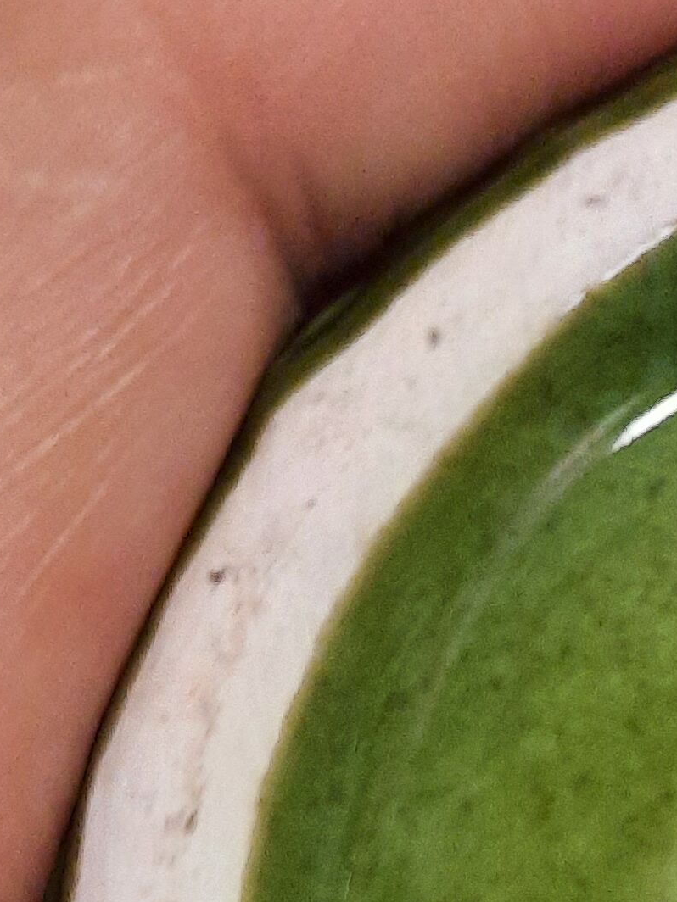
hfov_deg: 15.2
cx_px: 800
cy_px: 1083
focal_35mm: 94
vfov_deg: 19.6
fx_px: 2451
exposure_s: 1/33
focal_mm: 4.6
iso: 320
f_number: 2
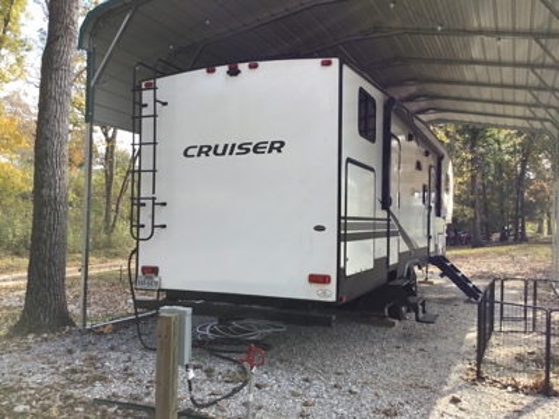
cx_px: 280
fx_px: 501
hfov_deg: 58.4
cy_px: 210
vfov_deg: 45.4
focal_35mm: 31
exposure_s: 1/319
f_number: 2.4
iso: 25
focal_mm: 3.3
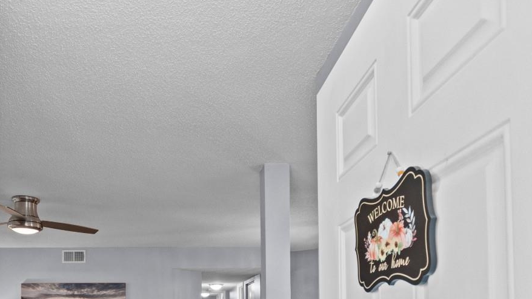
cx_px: 164
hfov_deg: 63.8
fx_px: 409
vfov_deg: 35.6
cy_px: 310
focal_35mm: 29
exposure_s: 1/15
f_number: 4.5
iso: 100
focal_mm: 10
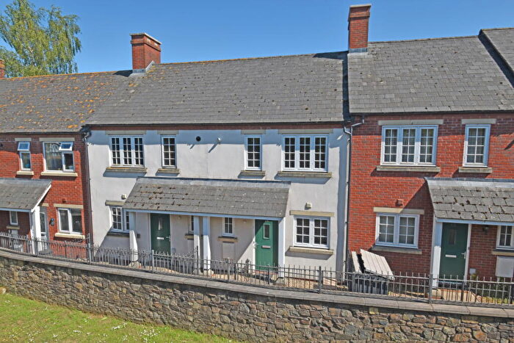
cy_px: 172
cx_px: 257
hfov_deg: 81.2
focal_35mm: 21
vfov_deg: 59.5
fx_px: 300
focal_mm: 14
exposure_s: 1/250
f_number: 8
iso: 110
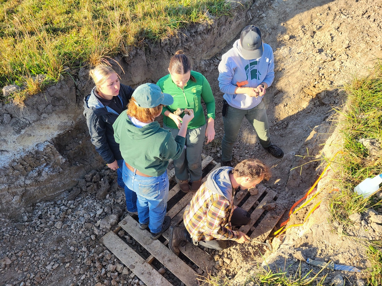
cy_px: 143
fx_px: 287
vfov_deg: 53.1
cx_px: 191
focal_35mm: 26
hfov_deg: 67.3
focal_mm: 5.4
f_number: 1.8
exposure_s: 1/572
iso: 40
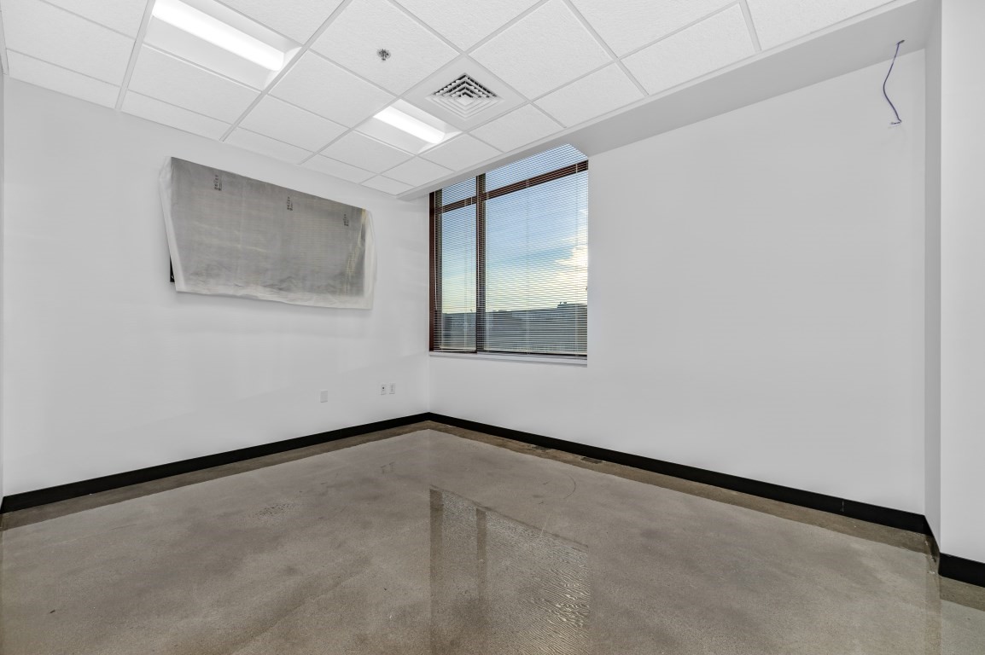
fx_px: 383
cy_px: 328
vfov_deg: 81.1
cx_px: 492
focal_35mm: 14
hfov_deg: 104.3
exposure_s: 1/160
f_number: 5.6
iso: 100
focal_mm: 14
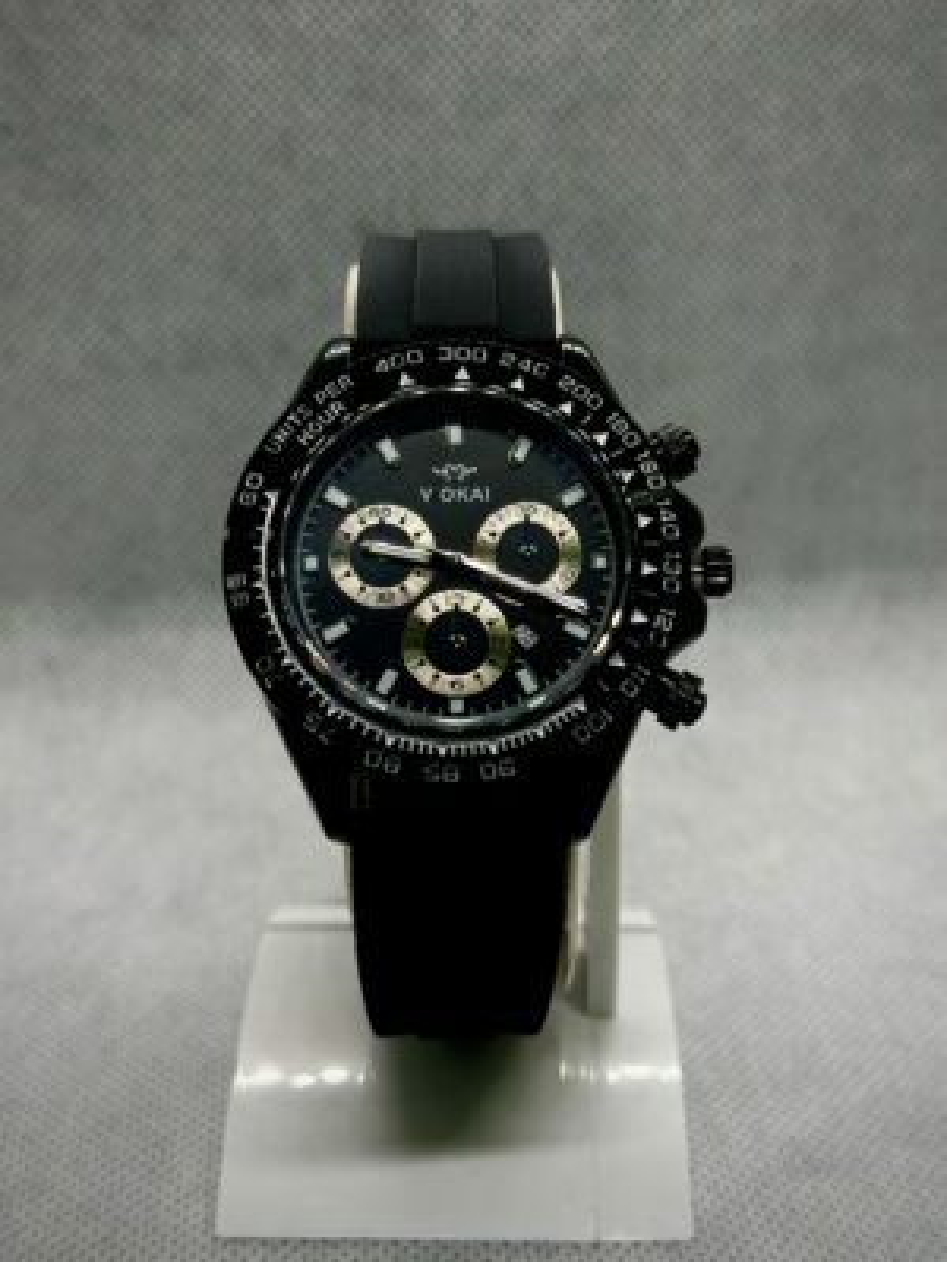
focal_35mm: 48
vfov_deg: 39.7
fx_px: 1751
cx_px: 474
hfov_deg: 30.3
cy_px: 631
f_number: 1.78
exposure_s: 1/816
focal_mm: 6.86
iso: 80
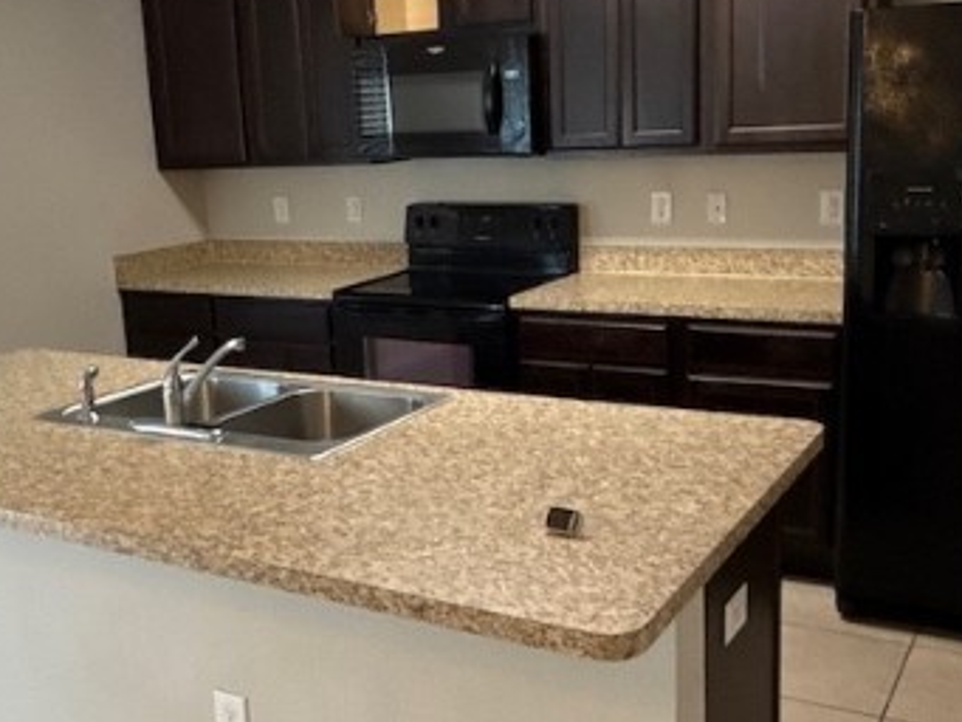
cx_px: 412
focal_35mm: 42
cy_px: 364
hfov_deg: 44.7
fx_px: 1168
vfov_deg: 34.4
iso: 200
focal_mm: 2.22
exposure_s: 1/60
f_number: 2.2
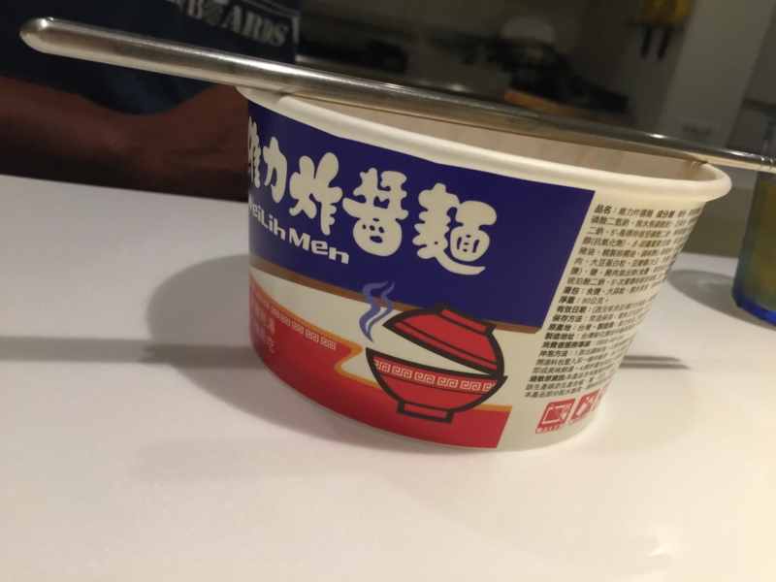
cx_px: 388
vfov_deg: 48.2
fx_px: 650
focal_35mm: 29
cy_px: 291
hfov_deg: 61.7
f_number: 2.2
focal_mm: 4.15
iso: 80
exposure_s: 1/15
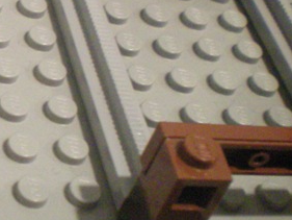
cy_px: -8
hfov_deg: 17.5
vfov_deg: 13.5
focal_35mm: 108
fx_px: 911
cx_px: -34
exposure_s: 1/13
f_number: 3.1
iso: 400
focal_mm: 6.3
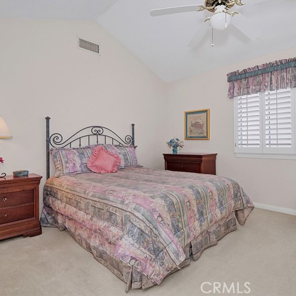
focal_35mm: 19
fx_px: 184
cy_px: 147
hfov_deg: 77.1
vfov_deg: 77.7
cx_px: 171
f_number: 9
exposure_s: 1/25
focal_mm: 8
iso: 1250
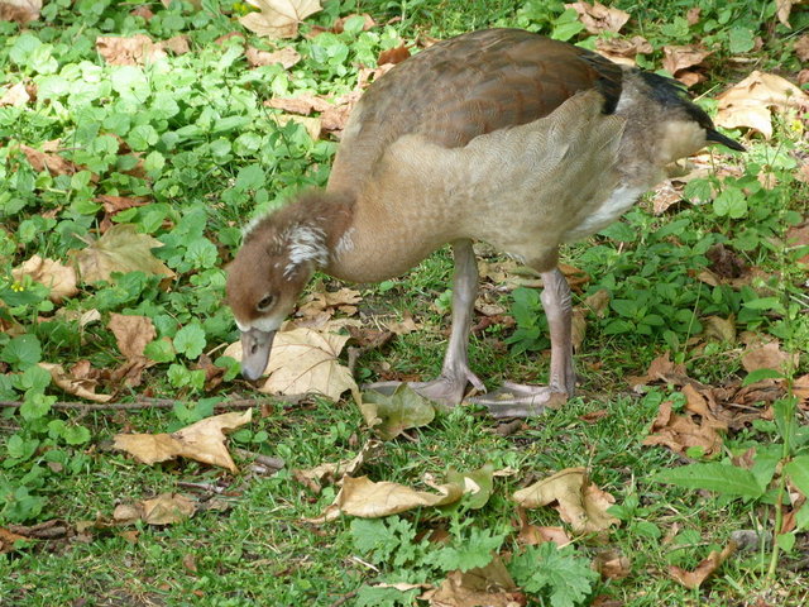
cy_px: 304
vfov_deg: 6.2
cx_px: 404
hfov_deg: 8.2
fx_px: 5632
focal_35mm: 241
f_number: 4
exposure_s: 1/80
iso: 160
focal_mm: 43.5
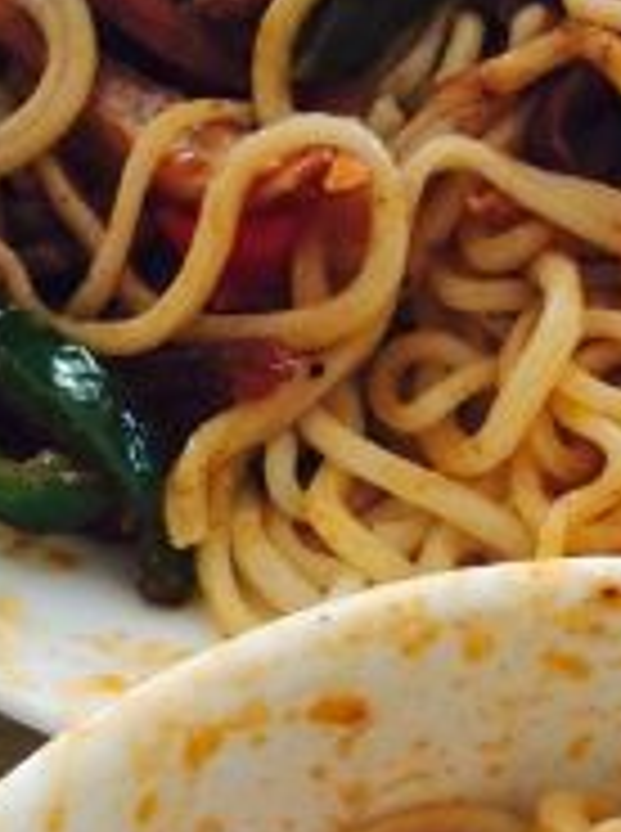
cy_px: 445
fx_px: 2640
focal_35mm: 110
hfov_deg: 13.2
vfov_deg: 17.9
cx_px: 655
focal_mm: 4.15
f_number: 2.2
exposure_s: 1/17
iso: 64
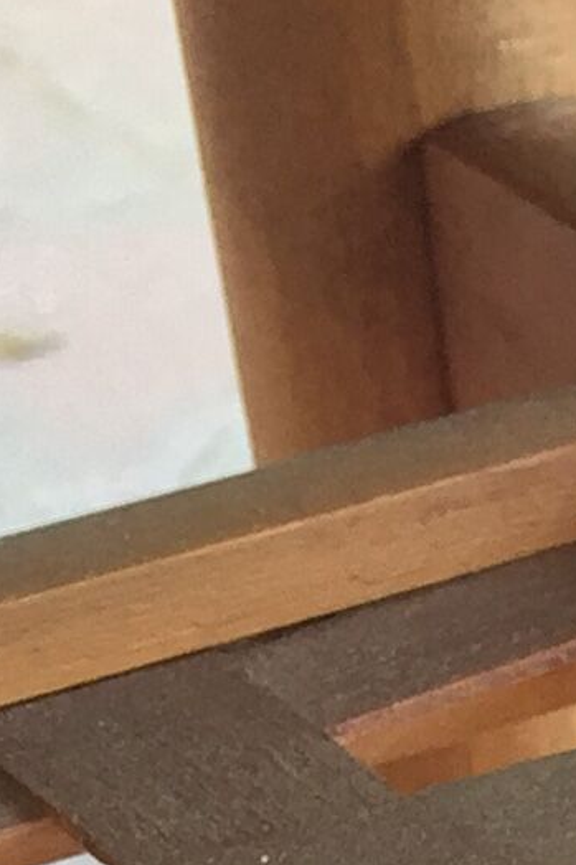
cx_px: 1376
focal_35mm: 188
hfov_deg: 6.9
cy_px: 2334
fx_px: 4515
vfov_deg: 9.3
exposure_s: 1/33
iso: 40
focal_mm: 4.15
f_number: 2.2
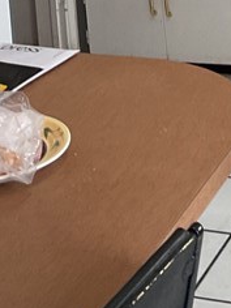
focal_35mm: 126
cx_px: 157
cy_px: -301
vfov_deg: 13.5
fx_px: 1121
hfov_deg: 11.7
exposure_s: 1/60
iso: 64
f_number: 1.8
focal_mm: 3
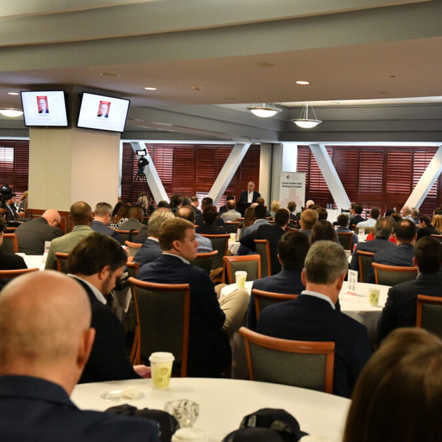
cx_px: 309
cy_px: 222
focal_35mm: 52
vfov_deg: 32.8
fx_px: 751
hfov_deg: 32.4
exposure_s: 1/125
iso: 6400
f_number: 5.6
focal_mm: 40
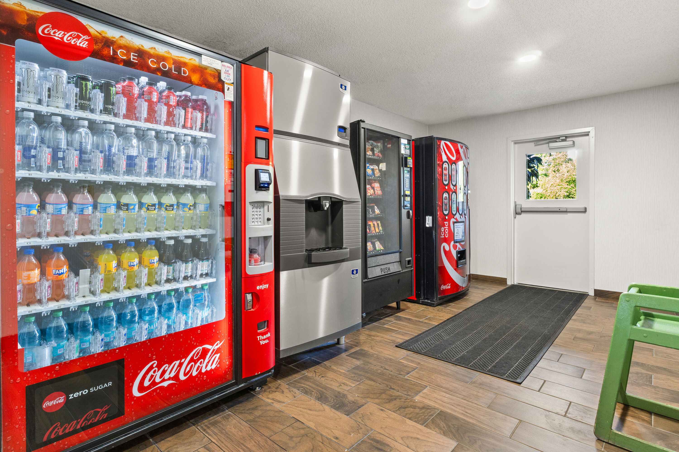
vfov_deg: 69.7
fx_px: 325
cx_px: 340
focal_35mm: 17
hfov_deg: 92.4
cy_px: 226
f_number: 8
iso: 250
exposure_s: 1/1.25
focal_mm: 11.5
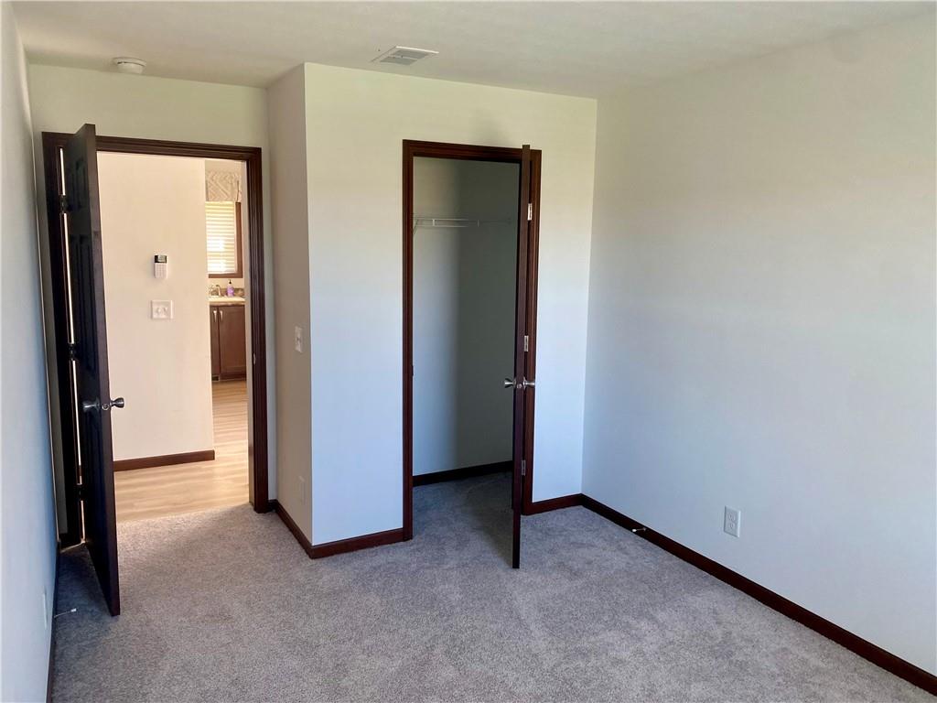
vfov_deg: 53.1
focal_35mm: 26
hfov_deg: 67.3
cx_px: 468
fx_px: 704
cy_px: 352
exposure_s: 1/104
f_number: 1.8
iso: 125
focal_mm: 4.25
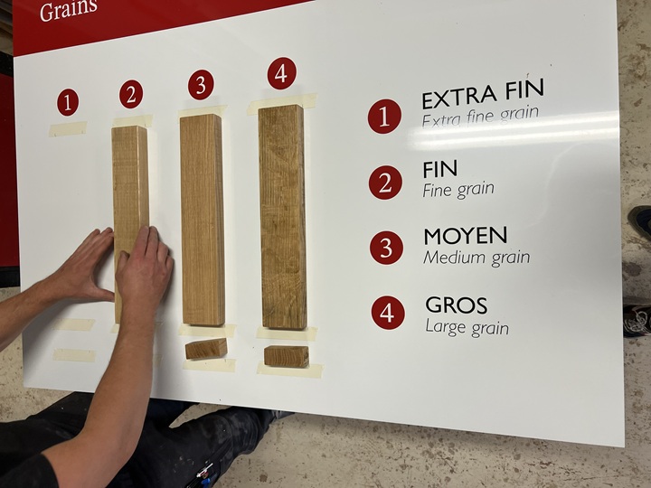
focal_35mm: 26
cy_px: 244
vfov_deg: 53.1
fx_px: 489
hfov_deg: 67.3
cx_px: 326
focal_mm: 5.7
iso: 80
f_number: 1.5
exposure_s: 1/100
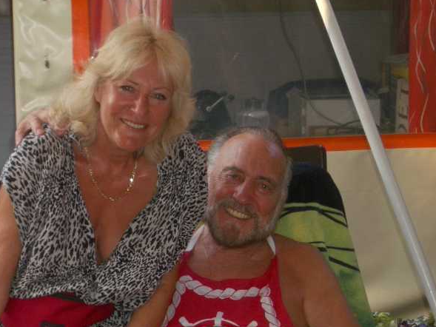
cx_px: 204
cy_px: 170
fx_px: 1436
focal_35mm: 114
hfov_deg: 17.3
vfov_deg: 13.0
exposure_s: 1/60
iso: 100
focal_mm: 17.4
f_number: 4.8
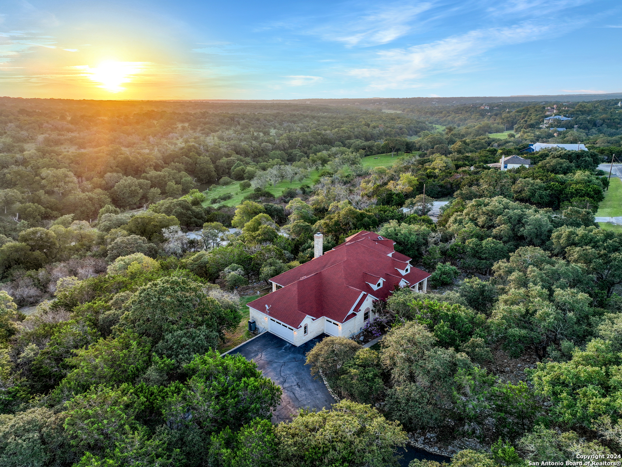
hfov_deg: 71.6
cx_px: 311
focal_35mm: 24
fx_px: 431
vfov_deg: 56.8
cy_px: 234
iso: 400
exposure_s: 1/240
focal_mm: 12.29
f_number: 2.8
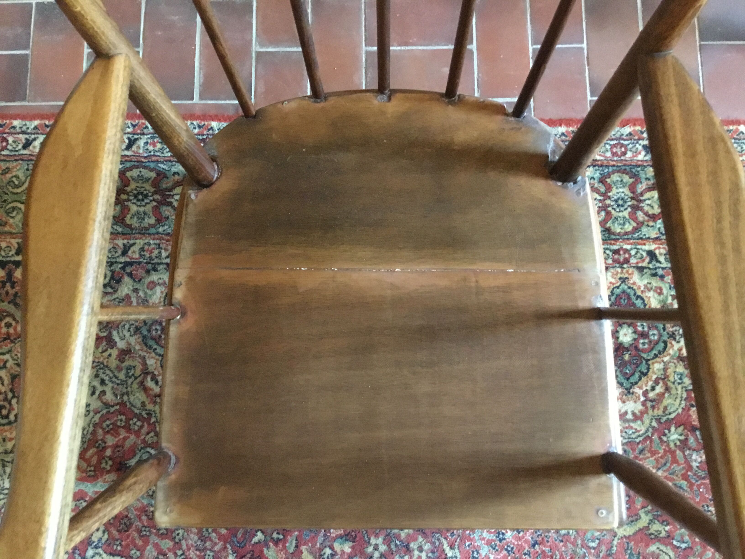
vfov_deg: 45.4
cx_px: 372
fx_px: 667
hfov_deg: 58.4
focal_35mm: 31
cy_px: 280
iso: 500
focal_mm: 3.3
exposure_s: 1/17
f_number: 2.4
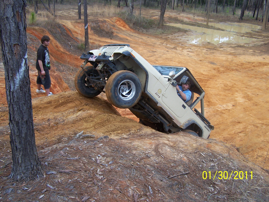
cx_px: 134
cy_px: 101
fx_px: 295
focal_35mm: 38
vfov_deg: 37.7
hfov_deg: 49.0
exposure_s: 1/180
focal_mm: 6.3
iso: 80
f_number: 2.8
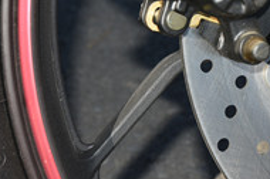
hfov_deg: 10.3
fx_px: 1451
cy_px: -21
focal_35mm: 194
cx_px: 408
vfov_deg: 7.0
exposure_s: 1/160
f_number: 5.6
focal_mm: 35
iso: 100
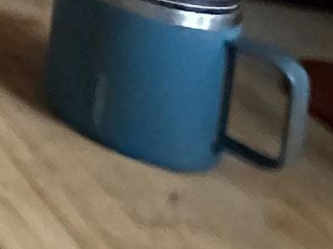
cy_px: -530
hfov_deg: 8.8
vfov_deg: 9.8
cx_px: -916
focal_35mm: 109
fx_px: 1048
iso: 1250
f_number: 2.2
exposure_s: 1/60
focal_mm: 2.22
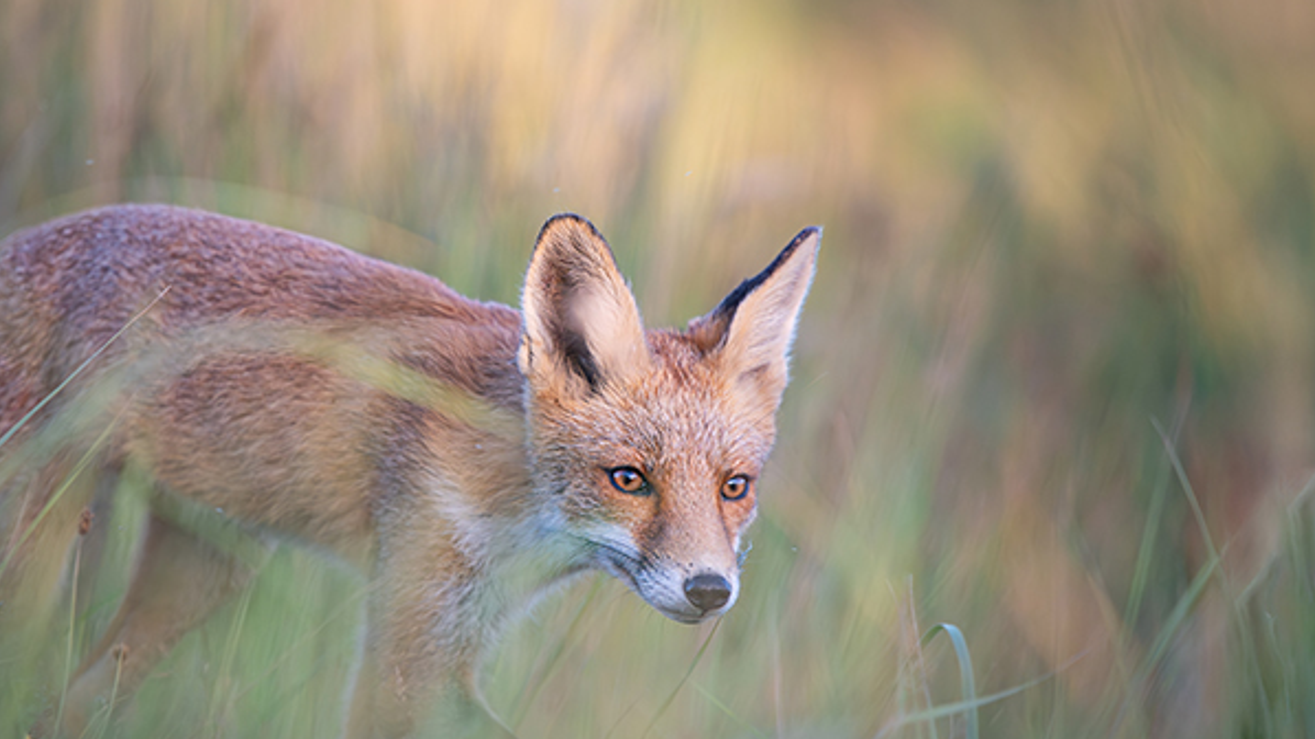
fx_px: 21996
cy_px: 427
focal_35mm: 631
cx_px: 658
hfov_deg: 3.4
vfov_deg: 1.9
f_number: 6.3
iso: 2500
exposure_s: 1/800
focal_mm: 600
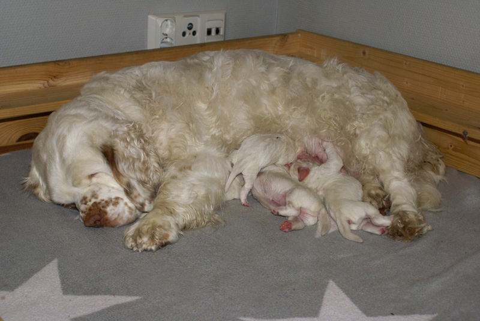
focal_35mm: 52
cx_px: 240
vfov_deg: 25.8
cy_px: 160
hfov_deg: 37.8
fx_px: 701
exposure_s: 1/60
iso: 400
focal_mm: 35
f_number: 5.6
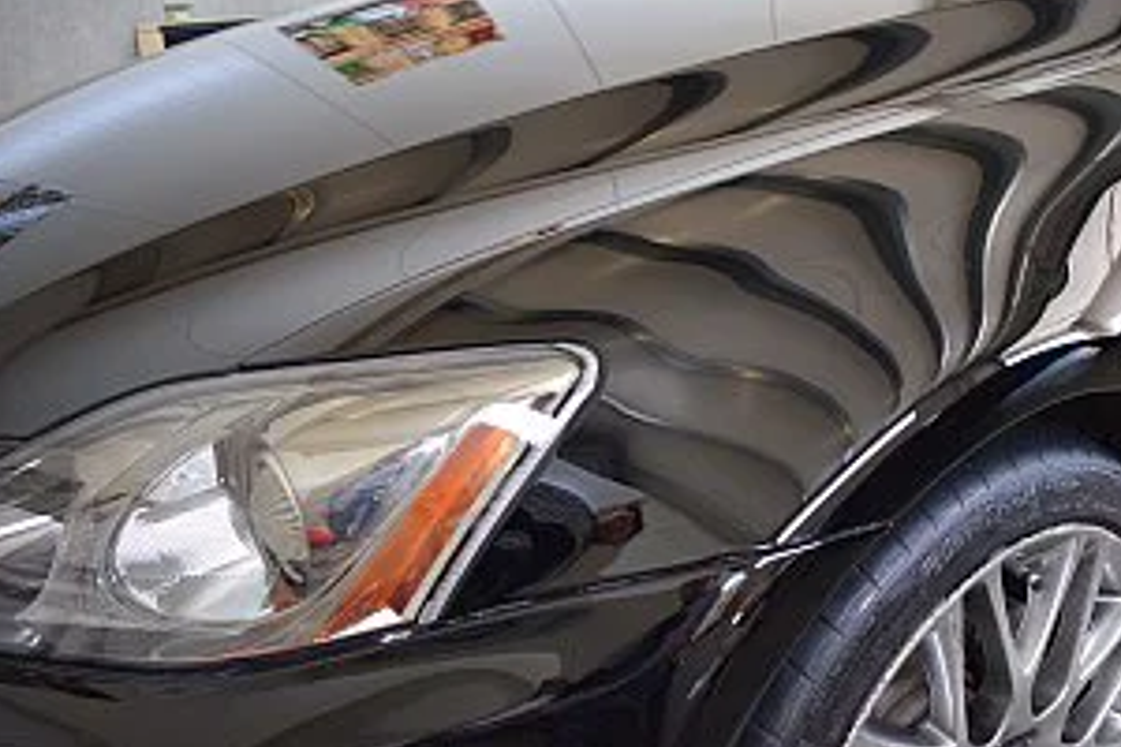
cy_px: 331
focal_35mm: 36
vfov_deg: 36.8
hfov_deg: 52.3
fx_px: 1121
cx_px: 732
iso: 1100
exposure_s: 1/60
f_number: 3.5
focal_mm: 18
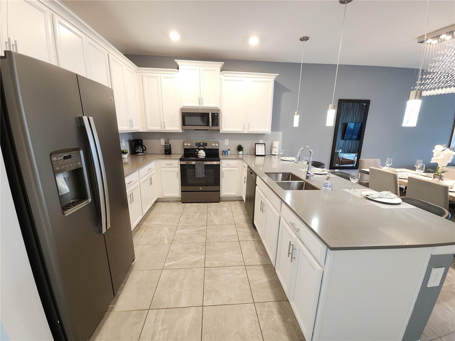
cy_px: 170
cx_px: 228
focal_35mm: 13
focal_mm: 2.2
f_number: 2.2
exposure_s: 1/60
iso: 400
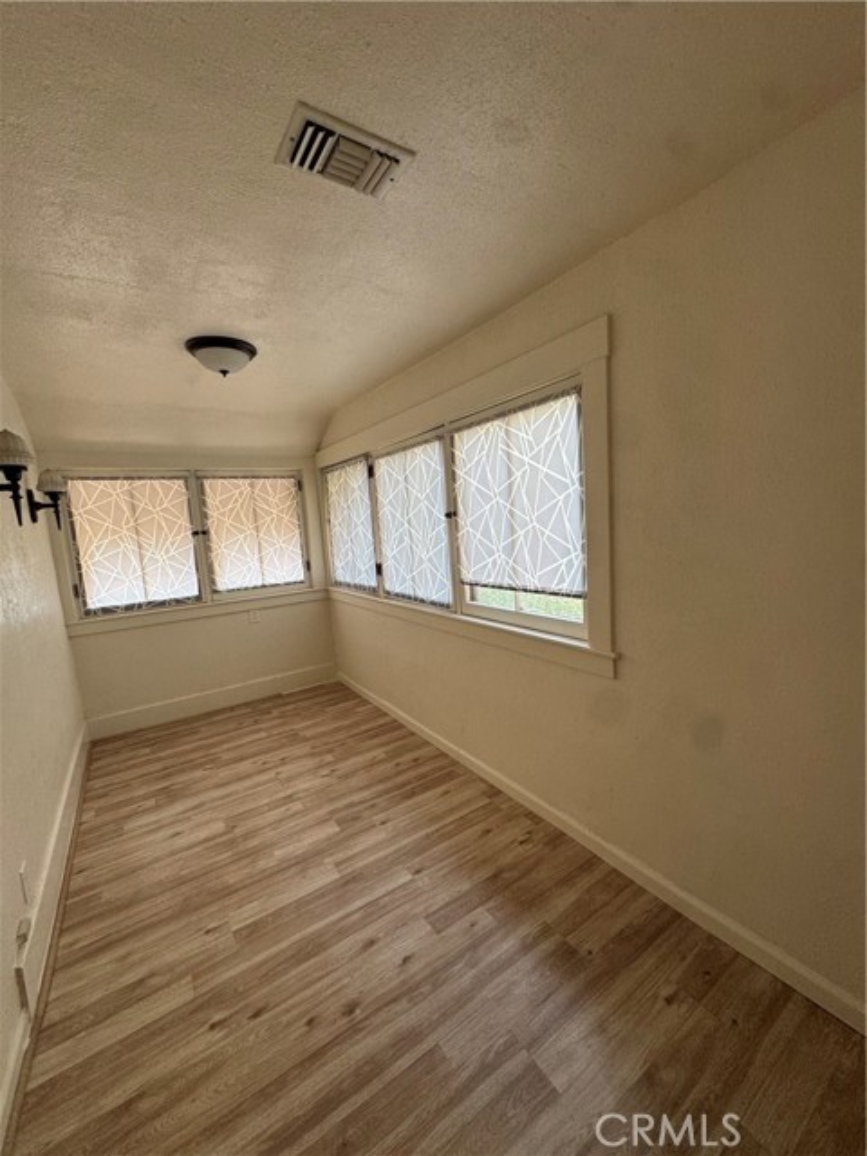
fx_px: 468
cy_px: 578
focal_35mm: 14
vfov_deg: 102.1
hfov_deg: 85.7
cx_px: 434
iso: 160
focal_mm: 2.22
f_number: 2.2
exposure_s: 1/99
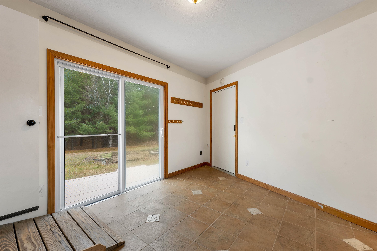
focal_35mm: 14
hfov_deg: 104.3
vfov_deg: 81.2
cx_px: 188
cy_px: 126
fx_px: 147
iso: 400
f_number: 8
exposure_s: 1/25
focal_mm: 14
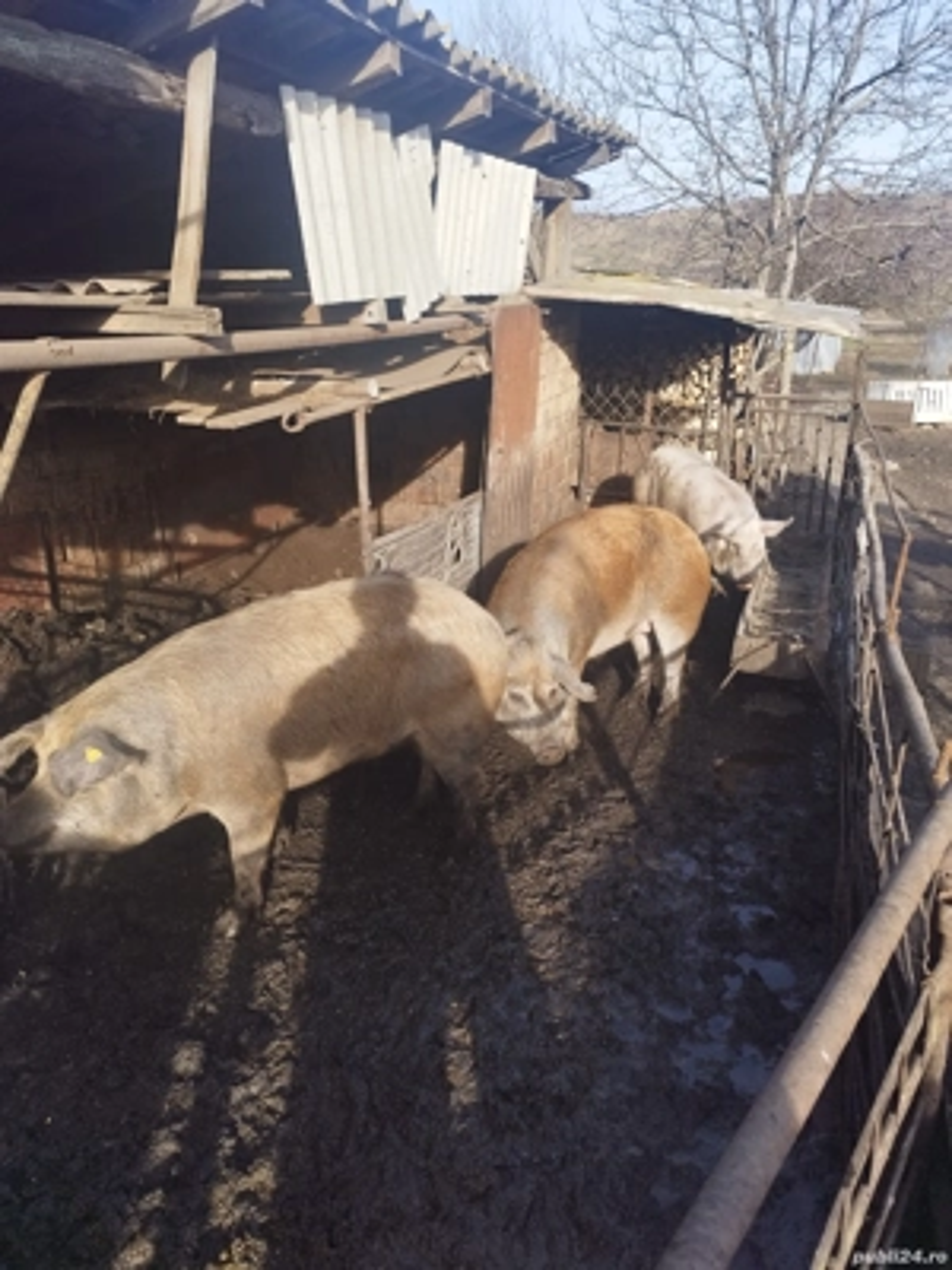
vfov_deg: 69.4
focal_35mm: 25
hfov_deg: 54.9
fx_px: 917
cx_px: 476
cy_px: 635
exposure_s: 1/442
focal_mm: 5.95
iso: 50
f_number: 1.89
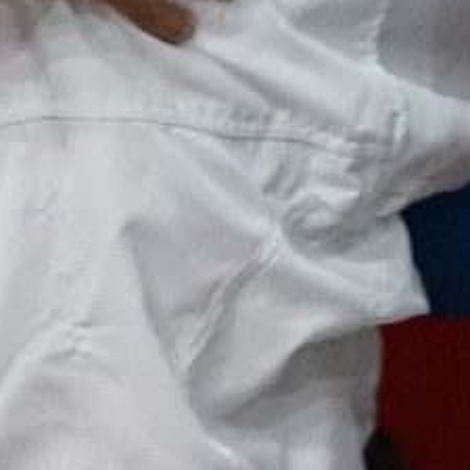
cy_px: -343
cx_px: -267
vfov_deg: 1.5
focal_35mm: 1144
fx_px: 17573
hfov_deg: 1.5
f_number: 2.8
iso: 6400
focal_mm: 112
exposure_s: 1/250
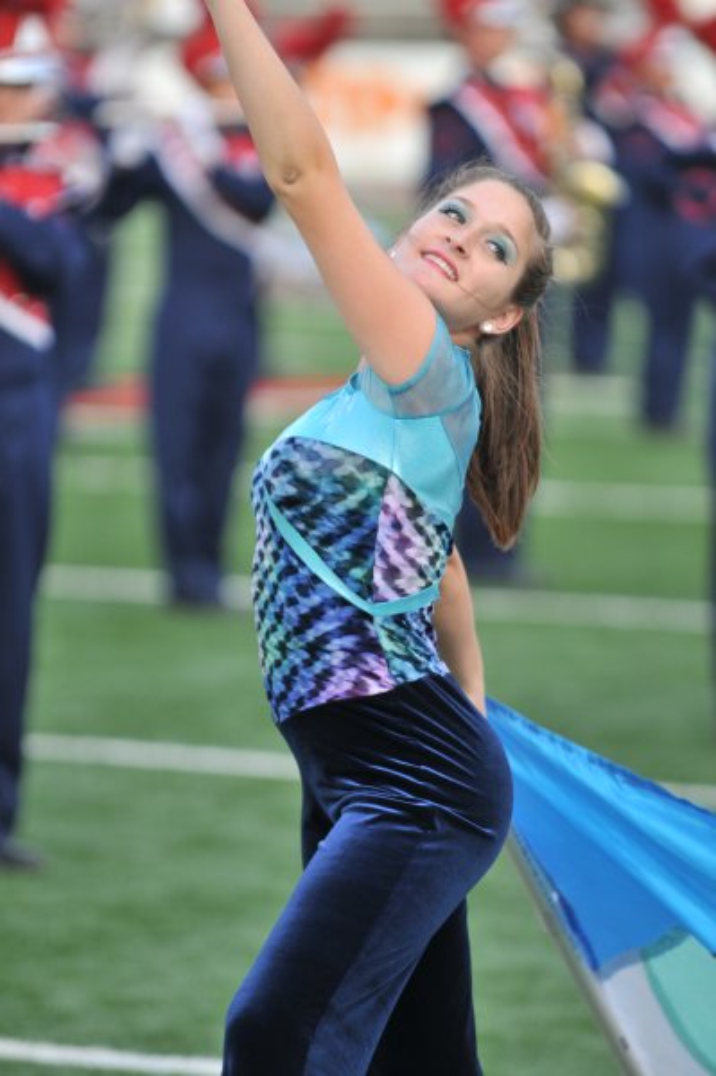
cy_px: 538
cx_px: 358
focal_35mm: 300
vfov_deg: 6.9
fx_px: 8965
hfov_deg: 4.6
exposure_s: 1/400
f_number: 2.8
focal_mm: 200
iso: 200
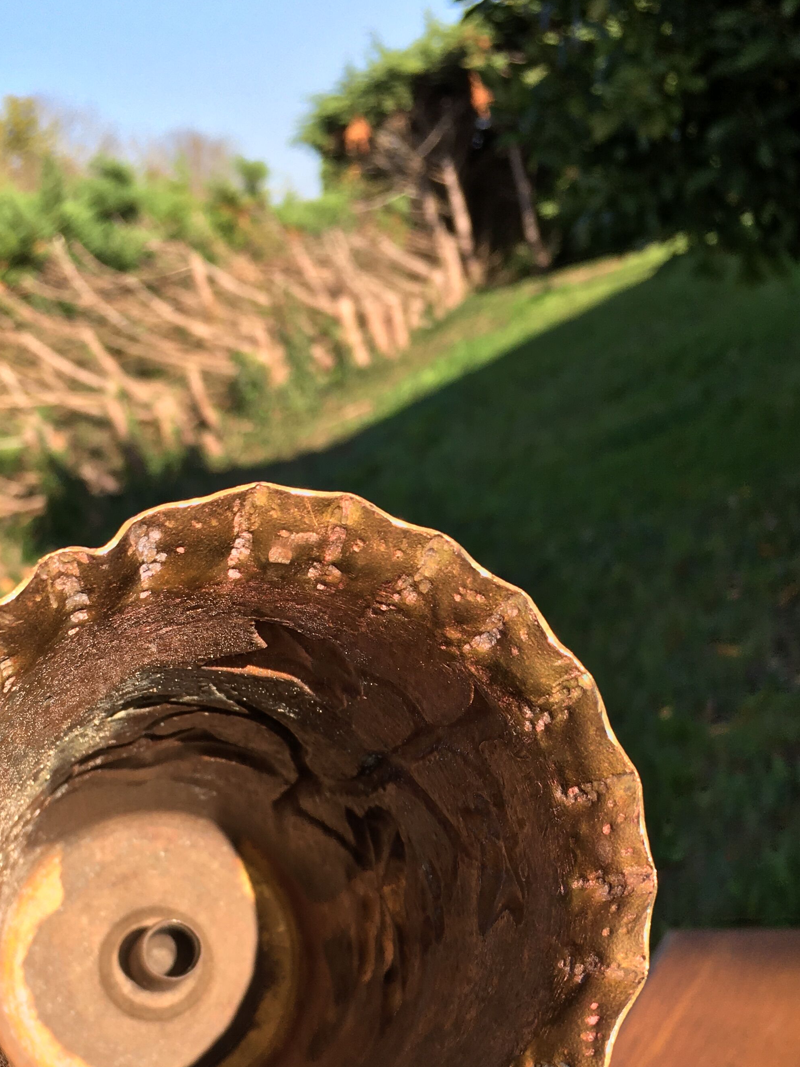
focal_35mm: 44
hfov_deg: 32.9
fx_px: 1356
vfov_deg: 42.1
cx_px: 367
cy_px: 748
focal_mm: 4.15
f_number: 2.2
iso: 25
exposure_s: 1/674
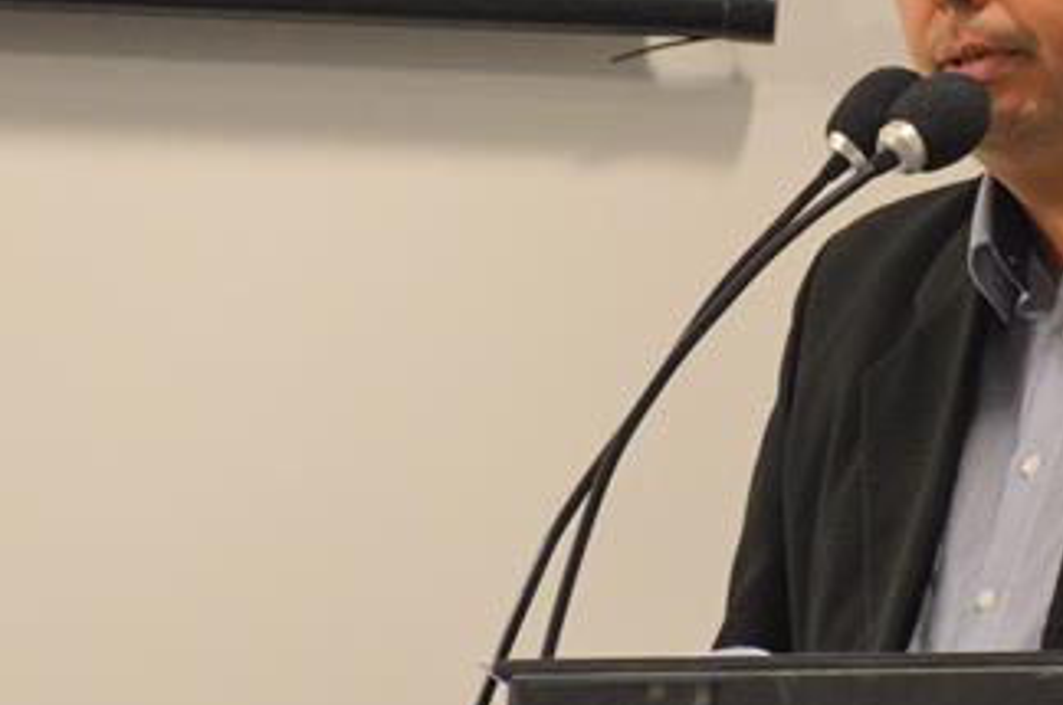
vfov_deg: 4.2
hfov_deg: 6.3
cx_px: 940
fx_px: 9701
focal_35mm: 329
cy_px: 285
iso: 2200
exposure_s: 1/125
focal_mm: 105
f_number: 5.6
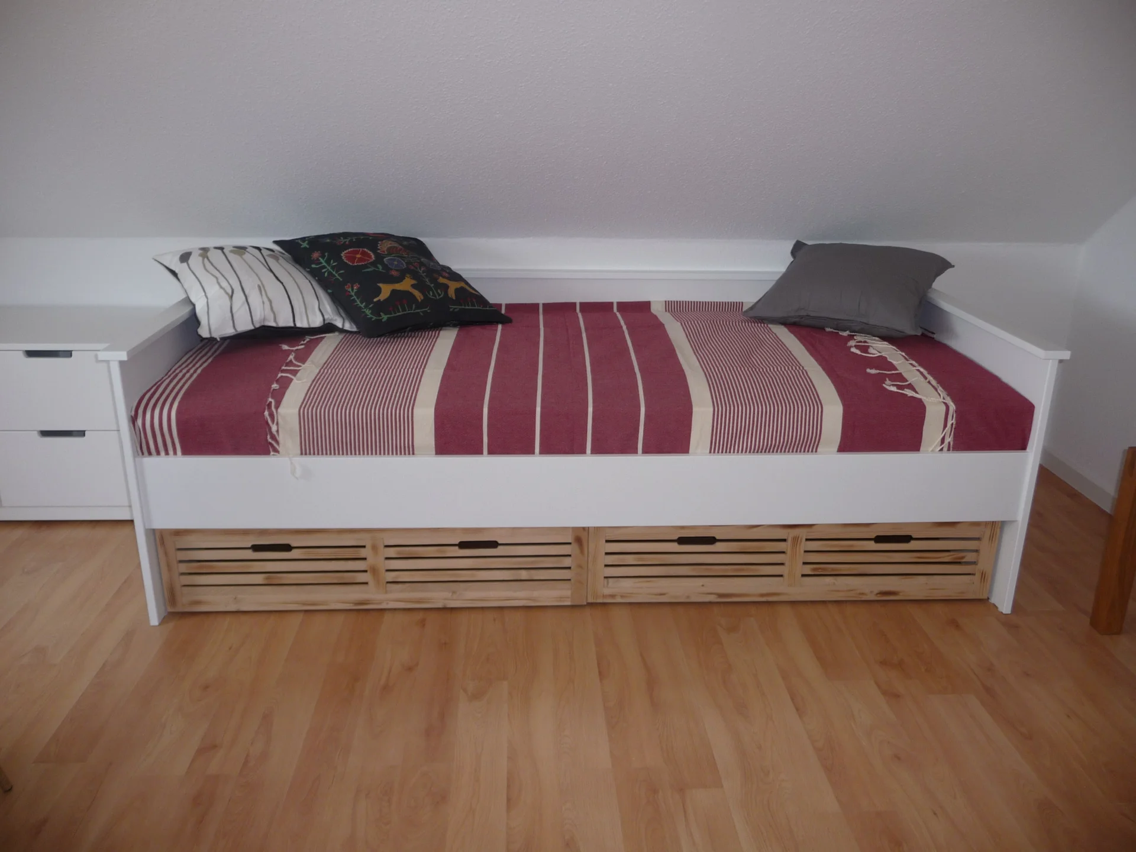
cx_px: 568
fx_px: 919
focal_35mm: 28
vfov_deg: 49.7
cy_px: 426
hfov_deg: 63.4
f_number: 3.3
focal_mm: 4.7
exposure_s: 1/30
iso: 100
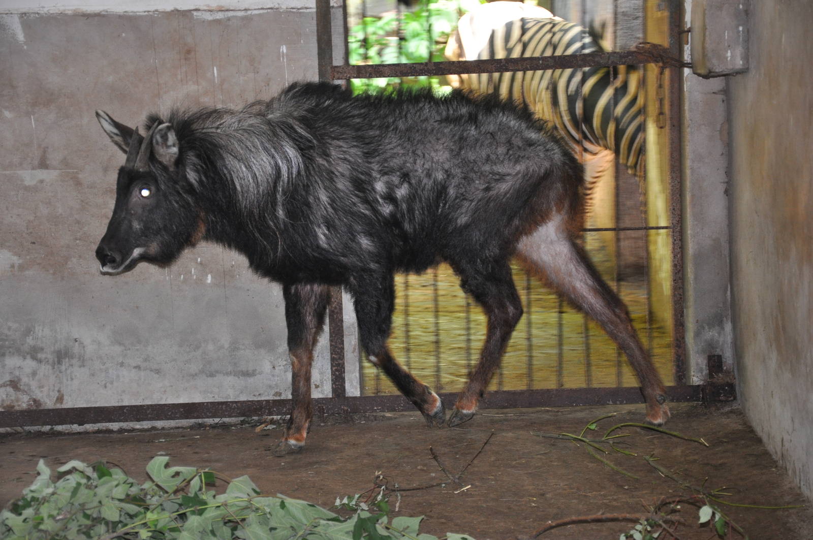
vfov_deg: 13.0
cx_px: 406
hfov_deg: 19.5
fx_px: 2369
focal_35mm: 105
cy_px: 270
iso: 800
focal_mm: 70
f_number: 5.3
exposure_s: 1/60
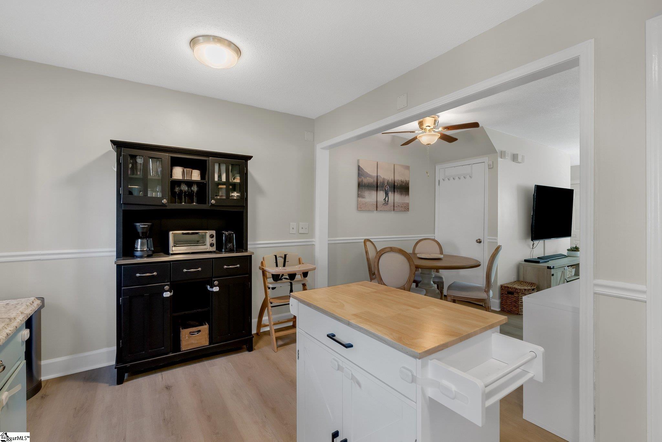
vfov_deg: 73.8
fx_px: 294
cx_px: 331
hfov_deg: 96.7
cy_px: 221
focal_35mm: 16
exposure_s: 1/15
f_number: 8
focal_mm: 16
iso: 400
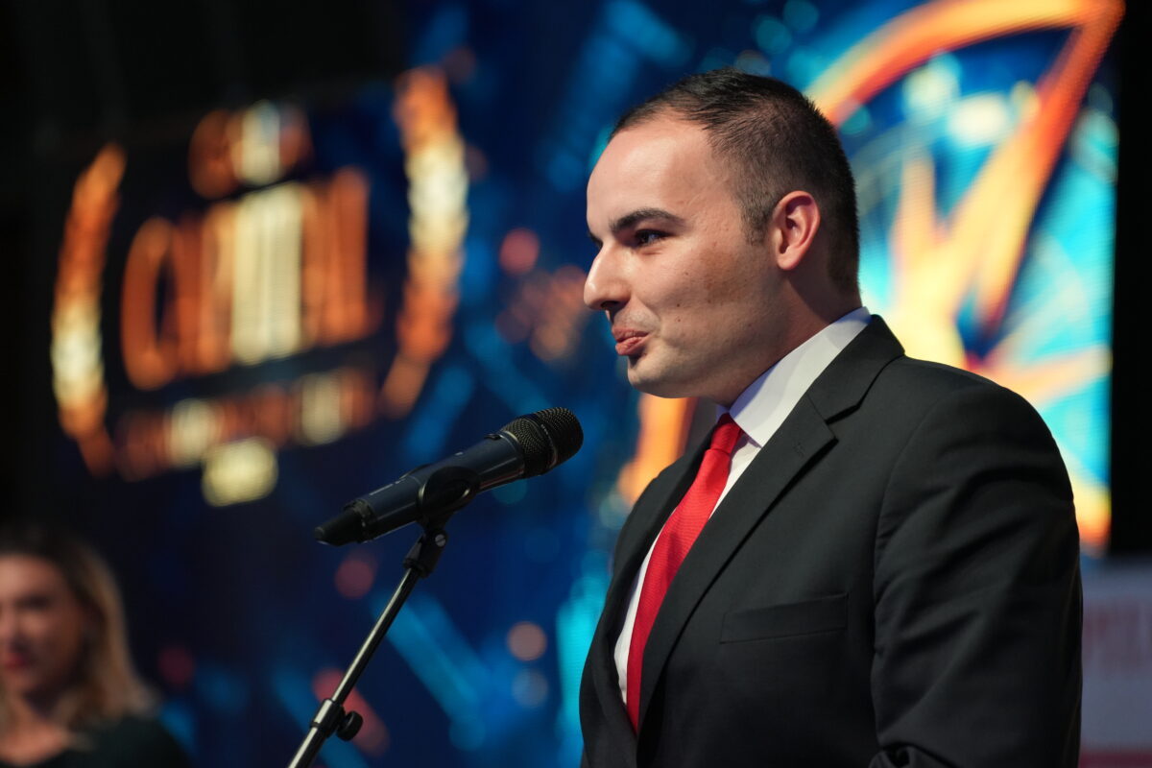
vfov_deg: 9.1
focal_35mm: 150
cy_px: 384
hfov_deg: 13.7
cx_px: 576
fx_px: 4800
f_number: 3.5
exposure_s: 1/200
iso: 3200
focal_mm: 150
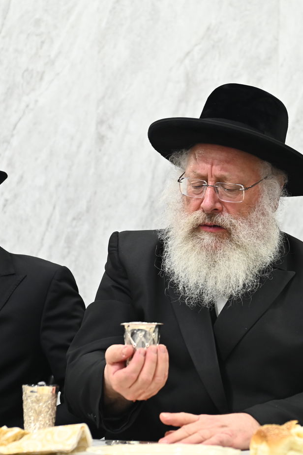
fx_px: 1338
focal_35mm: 106
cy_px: 228
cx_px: 136
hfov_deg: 12.9
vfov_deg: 19.3
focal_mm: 70
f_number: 4.5
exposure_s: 1/160
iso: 1600
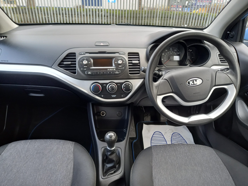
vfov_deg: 54.9
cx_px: 124
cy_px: 93
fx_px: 179
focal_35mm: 25
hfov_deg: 69.4
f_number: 2
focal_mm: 4.6
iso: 200
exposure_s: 1/40
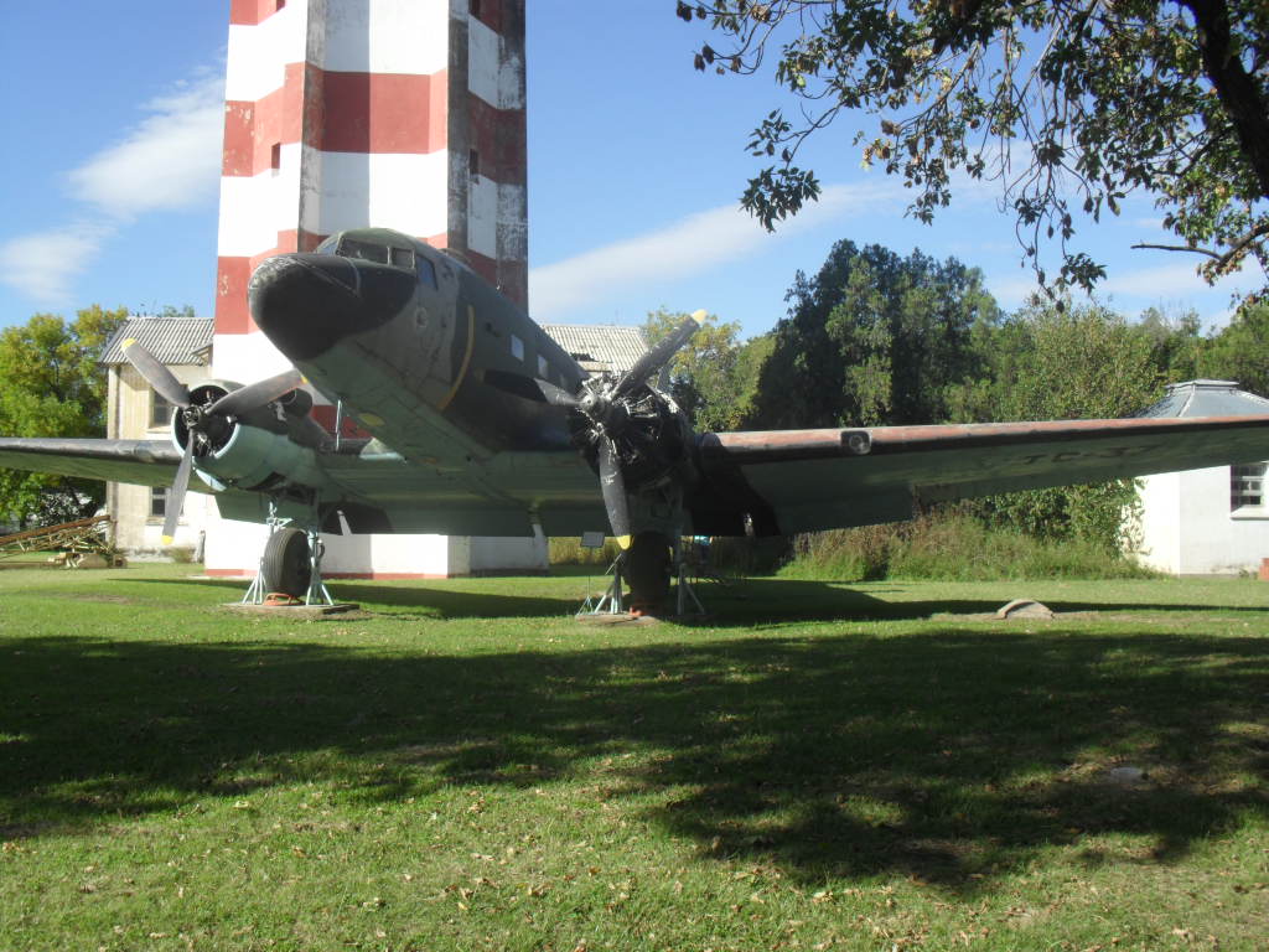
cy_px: 476
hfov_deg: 52.6
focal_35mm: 35
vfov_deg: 40.7
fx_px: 1283
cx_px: 634
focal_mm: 6.3
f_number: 8.4
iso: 100
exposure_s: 1/125
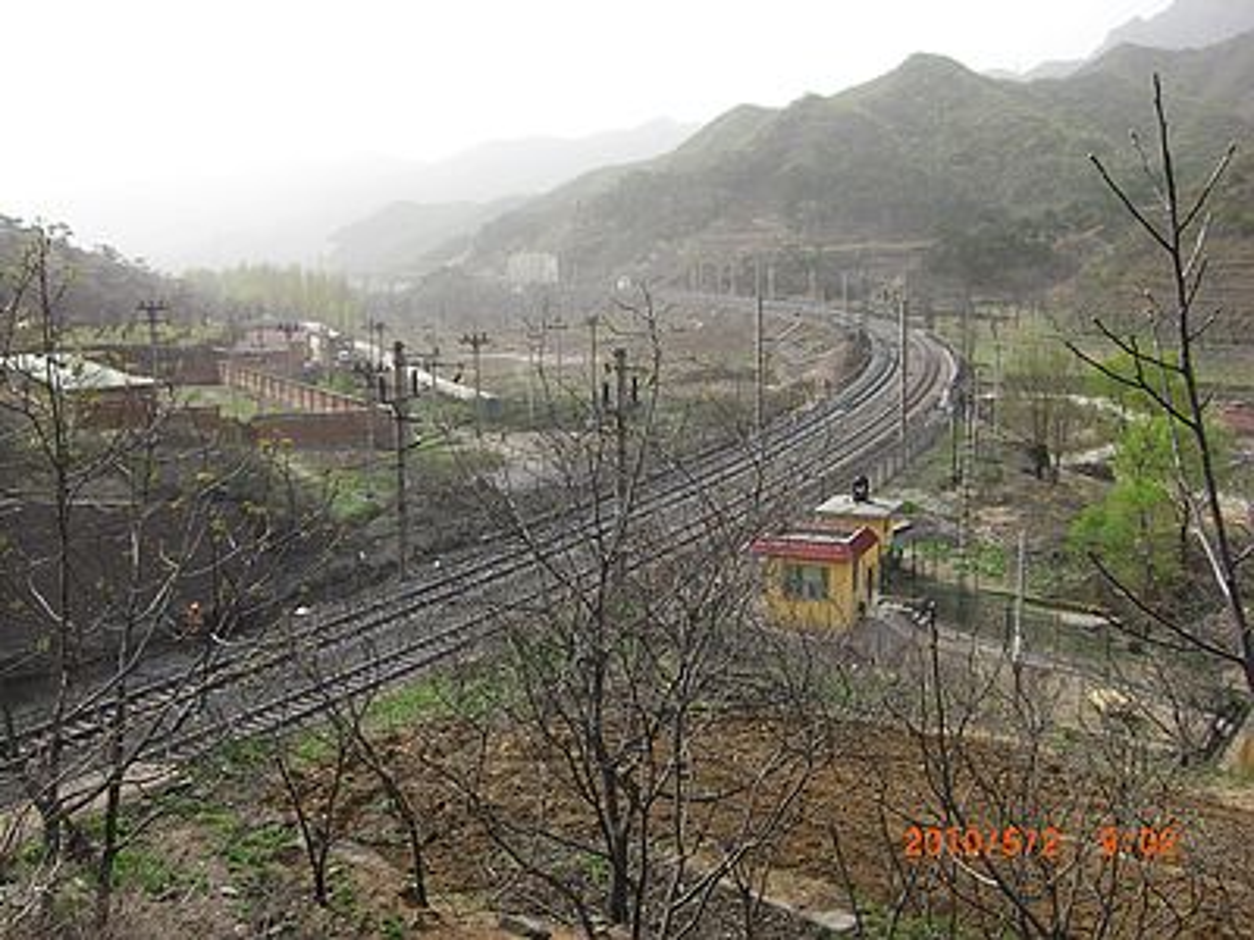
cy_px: 470
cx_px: 627
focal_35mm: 38
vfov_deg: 37.7
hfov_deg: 49.0
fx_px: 1377
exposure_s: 1/320
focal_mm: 6.2
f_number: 4.3
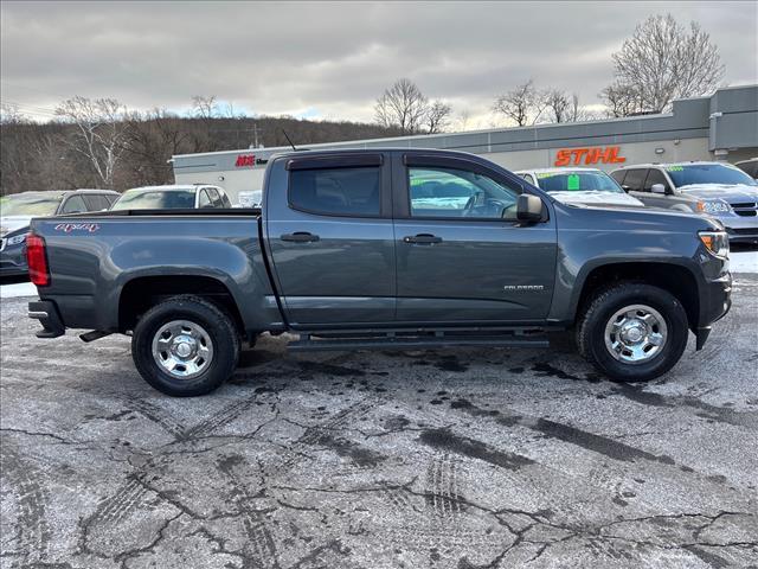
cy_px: 284
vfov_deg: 53.1
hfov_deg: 67.3
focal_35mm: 26
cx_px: 379
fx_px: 569
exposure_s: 1/502
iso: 50
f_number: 1.6
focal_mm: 5.96
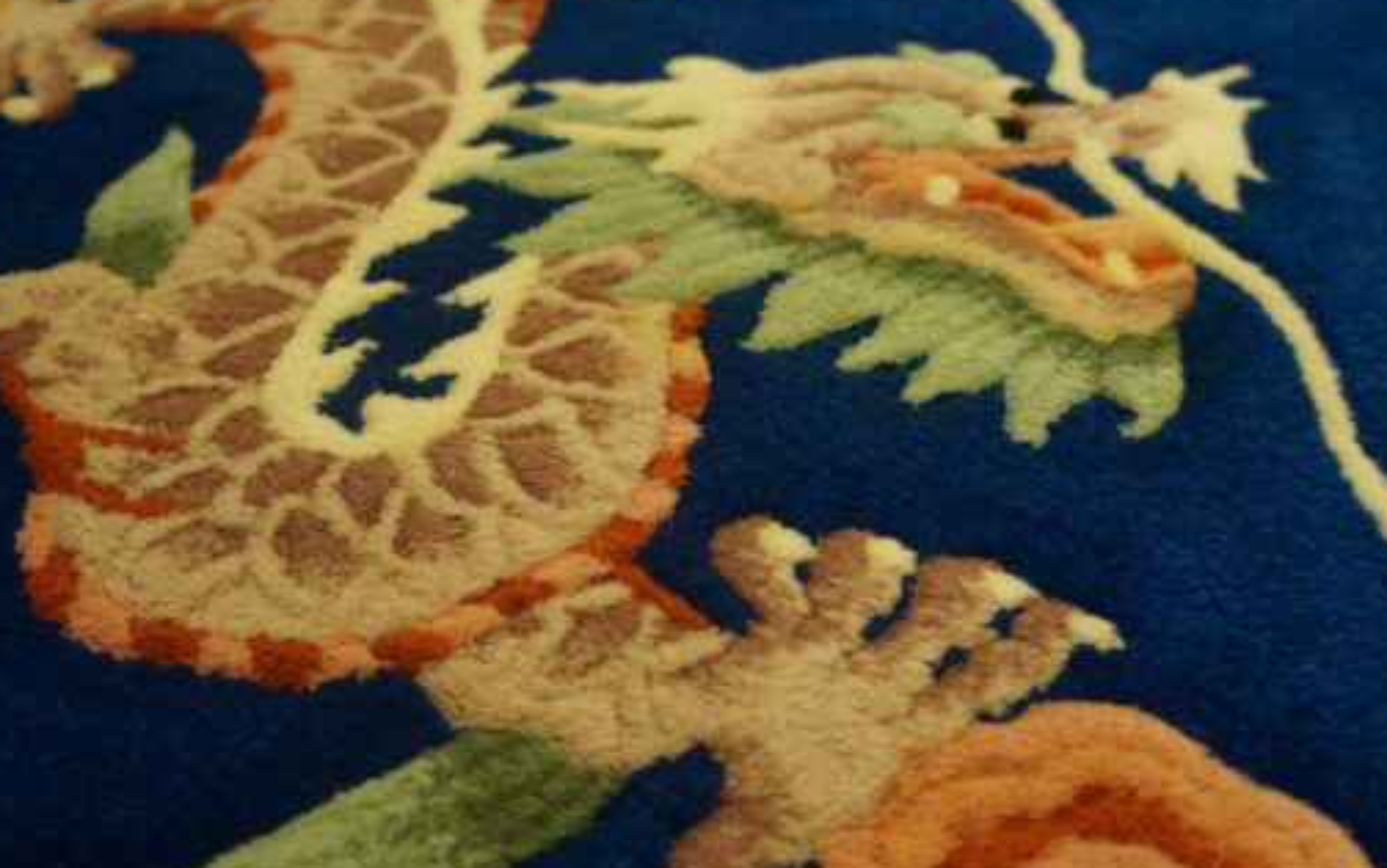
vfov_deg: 36.7
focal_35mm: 35
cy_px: 376
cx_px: 753
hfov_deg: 55.8
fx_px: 1309
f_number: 4
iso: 640
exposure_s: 1/60
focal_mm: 19
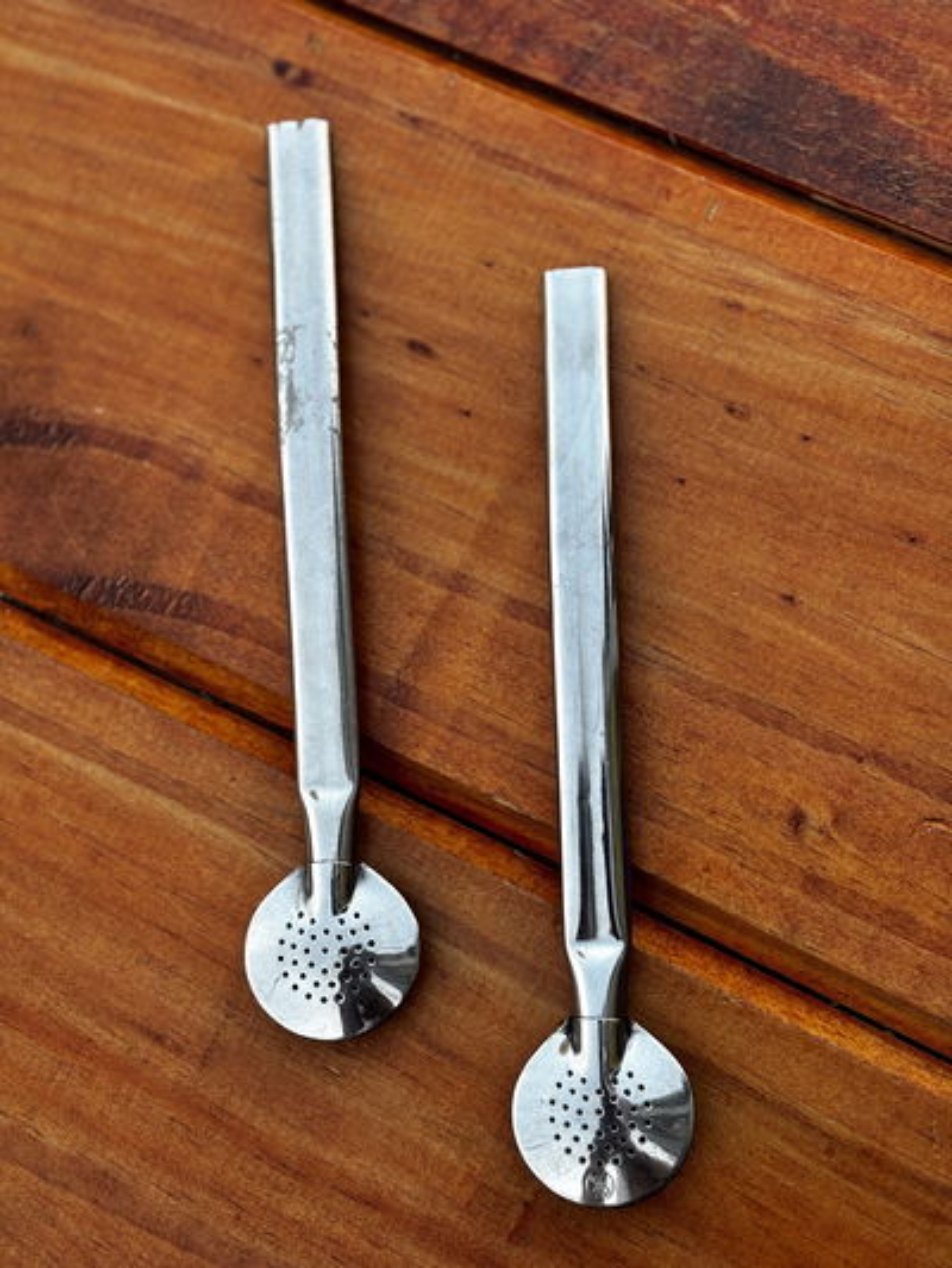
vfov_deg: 36.8
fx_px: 1906
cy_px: 634
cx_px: 476
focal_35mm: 52
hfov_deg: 28.0
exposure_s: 1/131
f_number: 1.6
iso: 25
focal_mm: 5.96
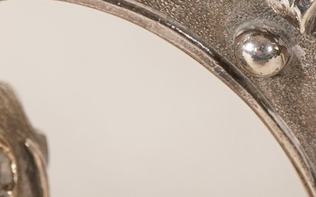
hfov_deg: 10.9
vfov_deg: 6.7
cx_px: 163
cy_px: -107
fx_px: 1654
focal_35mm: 192
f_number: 11
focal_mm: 30
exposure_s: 1/125
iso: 500
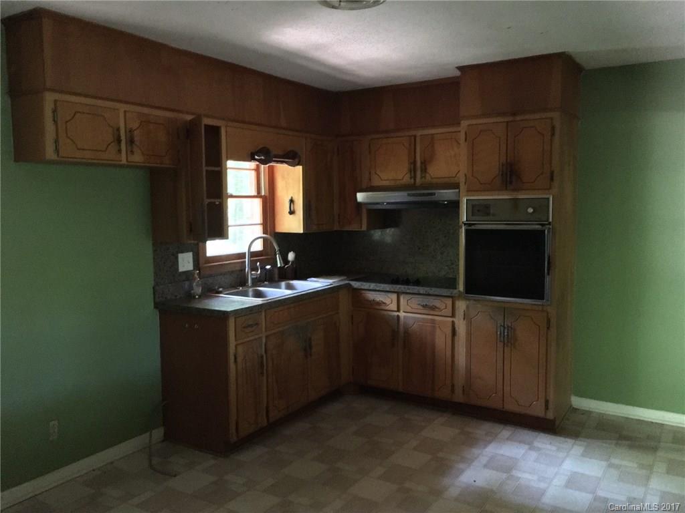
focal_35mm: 29
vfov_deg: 48.2
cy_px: 256
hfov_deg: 61.7
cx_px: 342
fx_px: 574
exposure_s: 1/15
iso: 500
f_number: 2.2
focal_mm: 4.15
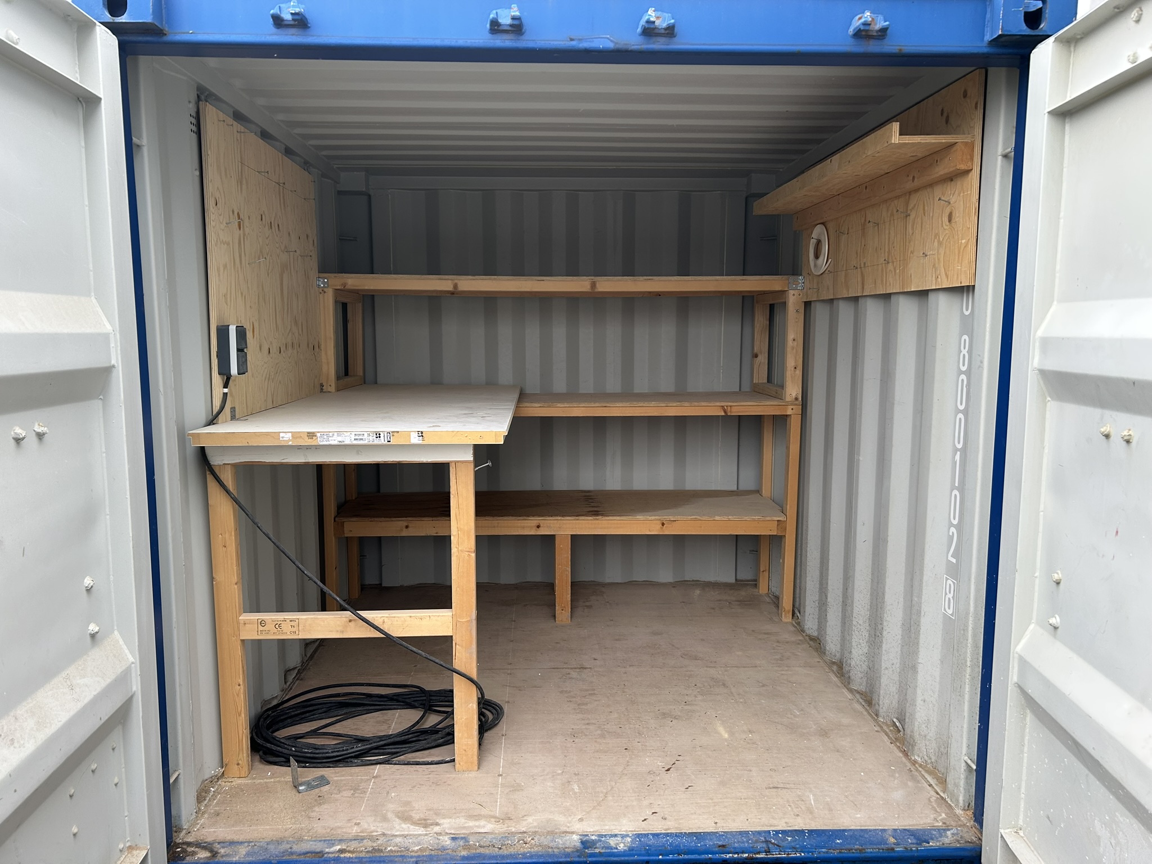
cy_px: 432
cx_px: 576
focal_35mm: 26
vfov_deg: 53.1
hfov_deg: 67.3
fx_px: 865
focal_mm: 5.7
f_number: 1.5
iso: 64
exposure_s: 1/121
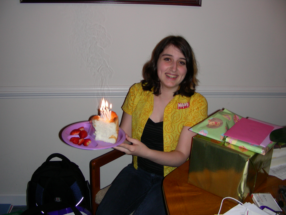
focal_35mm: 38
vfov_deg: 37.7
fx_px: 314
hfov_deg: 49.0
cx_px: 143
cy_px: 108
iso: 50
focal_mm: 6.3
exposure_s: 1/60.1
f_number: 3.5
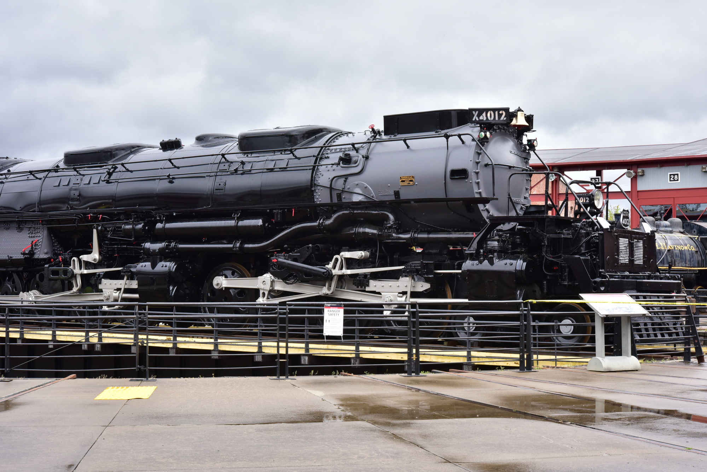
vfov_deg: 22.6
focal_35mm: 60
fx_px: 1179
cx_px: 354
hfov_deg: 33.4
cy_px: 236
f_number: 20
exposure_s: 1/60
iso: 500
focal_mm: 60
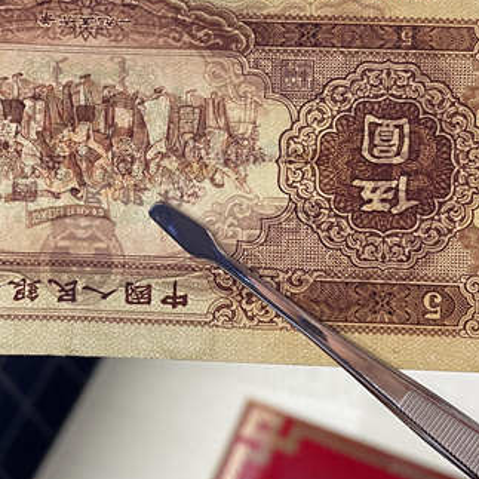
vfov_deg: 29.8
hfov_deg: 29.5
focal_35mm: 57
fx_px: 892
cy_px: 151
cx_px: 107
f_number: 1.6
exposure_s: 1/50
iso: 125
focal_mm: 4.2
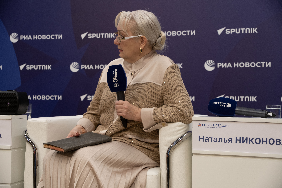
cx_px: 141
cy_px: 94
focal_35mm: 64
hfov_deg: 31.4
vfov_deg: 21.2
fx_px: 501
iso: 500
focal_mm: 42.4
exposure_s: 1/60
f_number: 4
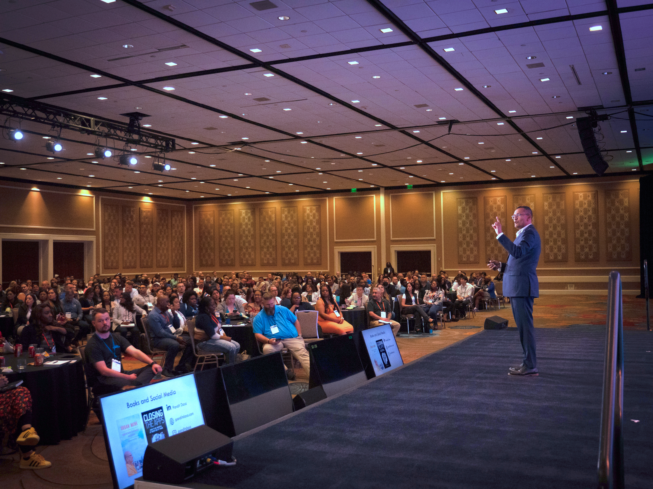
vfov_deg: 37.7
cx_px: 326
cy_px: 244
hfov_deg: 49.0
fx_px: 717
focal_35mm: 38
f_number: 2.8
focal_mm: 19
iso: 2000
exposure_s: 1/500
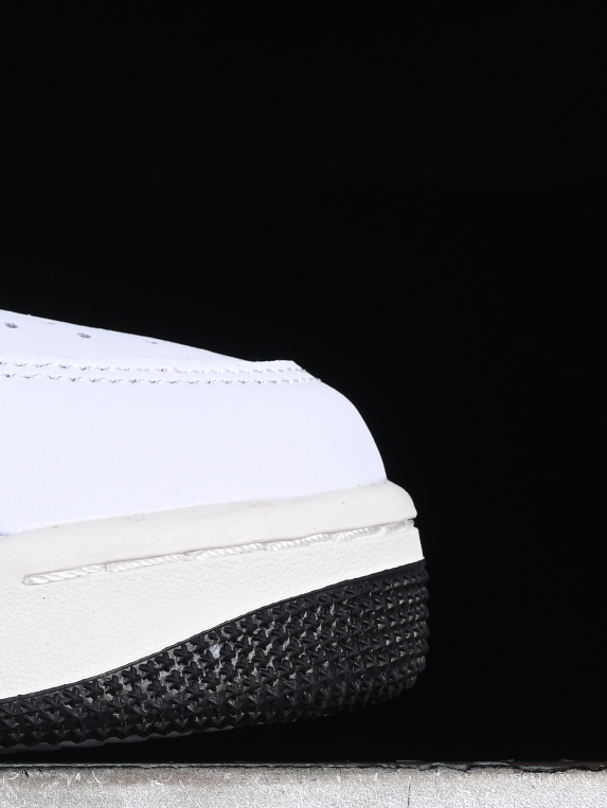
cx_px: -745
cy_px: 166
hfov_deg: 5.5
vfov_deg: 7.5
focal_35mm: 263
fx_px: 6144
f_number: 8
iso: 160
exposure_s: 1/80
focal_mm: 50
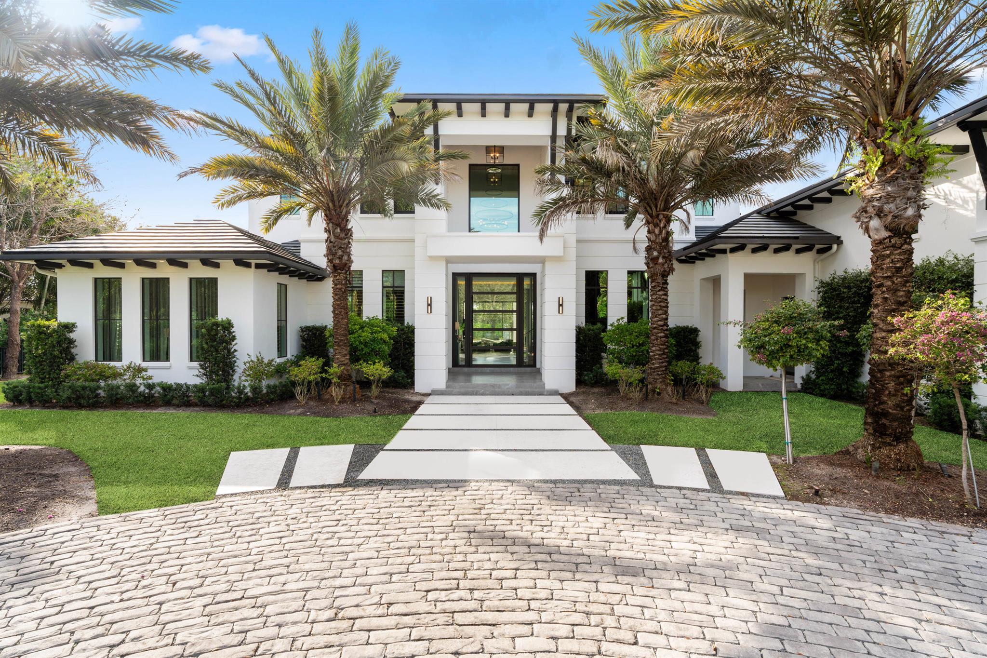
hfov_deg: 94.6
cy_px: 329
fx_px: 455
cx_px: 494
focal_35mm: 17
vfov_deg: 71.7
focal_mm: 16.6
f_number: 9
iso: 250
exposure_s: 1/80
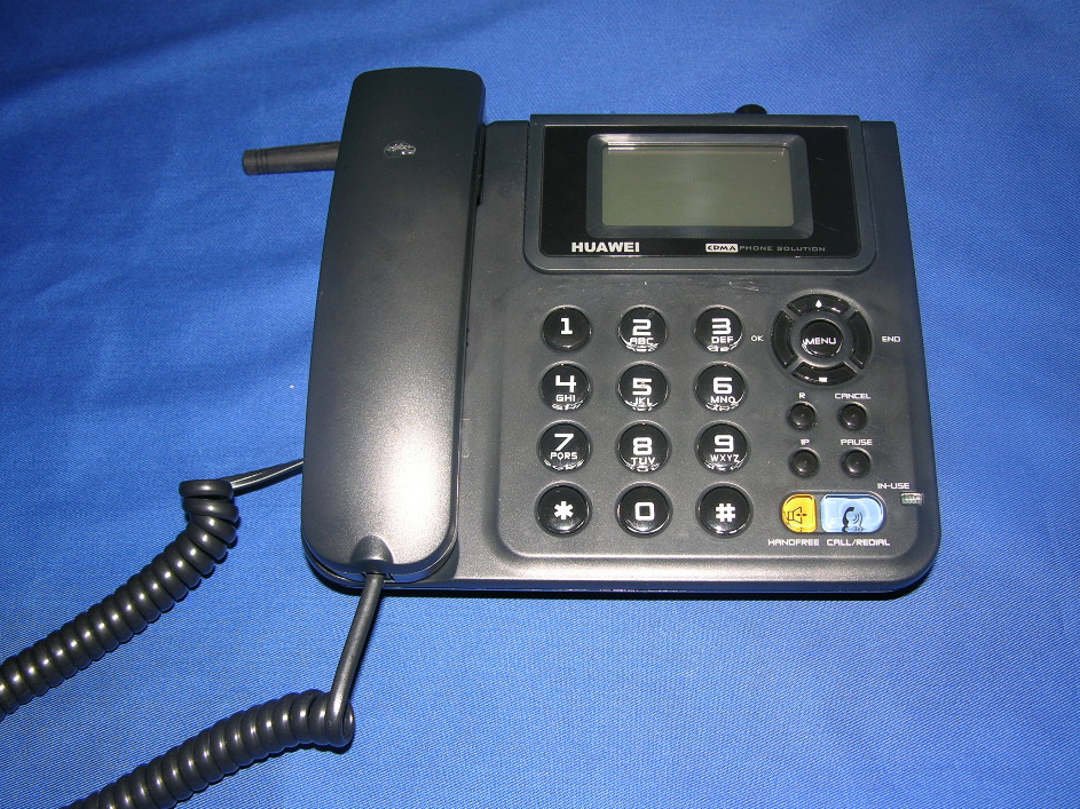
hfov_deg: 49.0
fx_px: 1185
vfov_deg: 37.7
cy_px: 418
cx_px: 562
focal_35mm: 38
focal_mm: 8.9
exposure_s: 1/60.1
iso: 50
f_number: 2.8
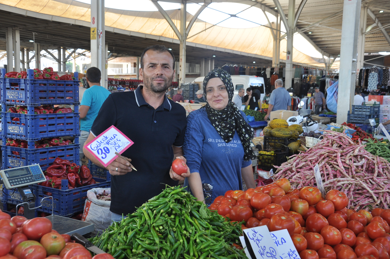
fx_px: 454
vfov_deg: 31.8
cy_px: 130
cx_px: 195
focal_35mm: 42
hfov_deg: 46.4
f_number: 6.3
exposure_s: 1/40
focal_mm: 28
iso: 200
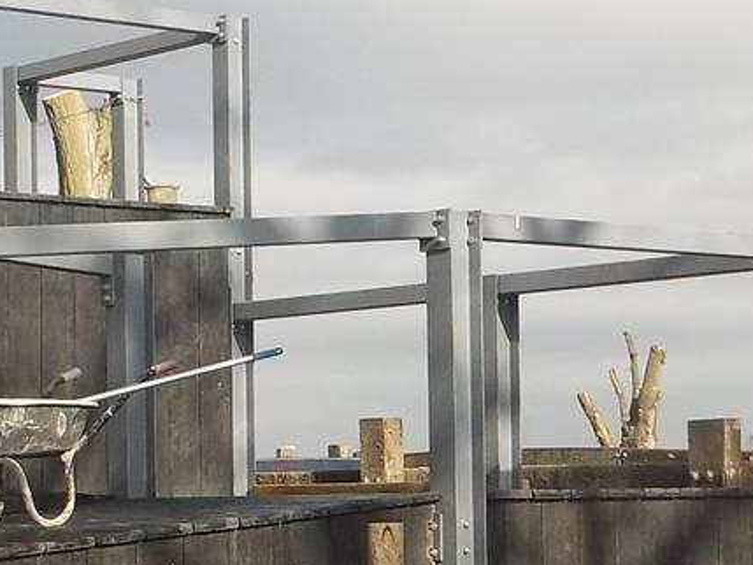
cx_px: 498
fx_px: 2676
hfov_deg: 16.0
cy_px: 447
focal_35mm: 123
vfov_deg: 12.0
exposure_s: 1/200
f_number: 8
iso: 80
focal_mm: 5.9
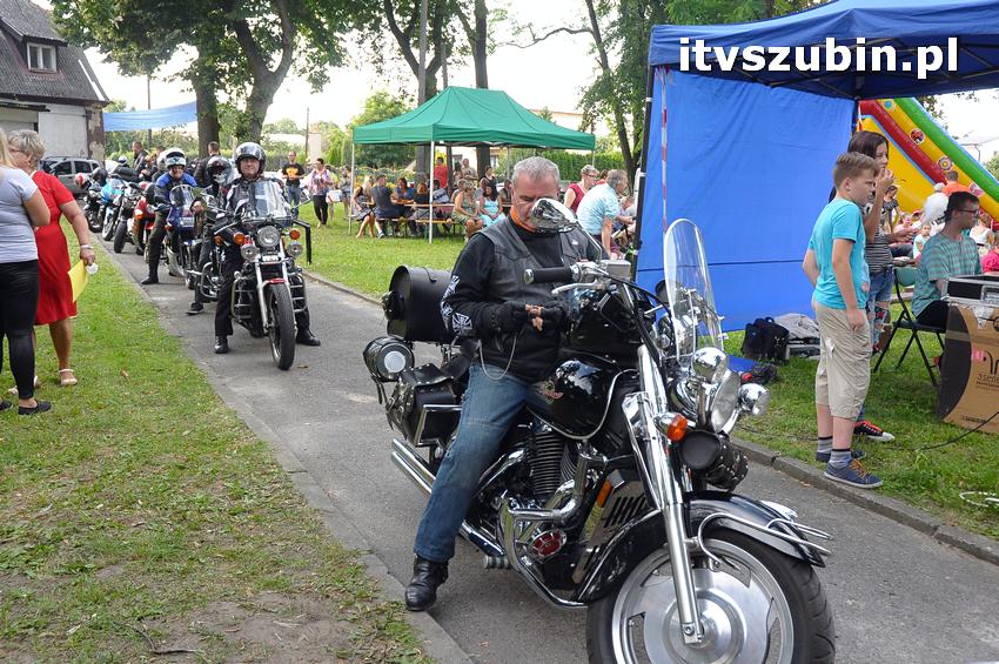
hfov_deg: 57.3
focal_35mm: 33
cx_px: 500
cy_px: 332
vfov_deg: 39.9
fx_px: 915
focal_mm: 22
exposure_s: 1/200
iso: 640
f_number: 7.1
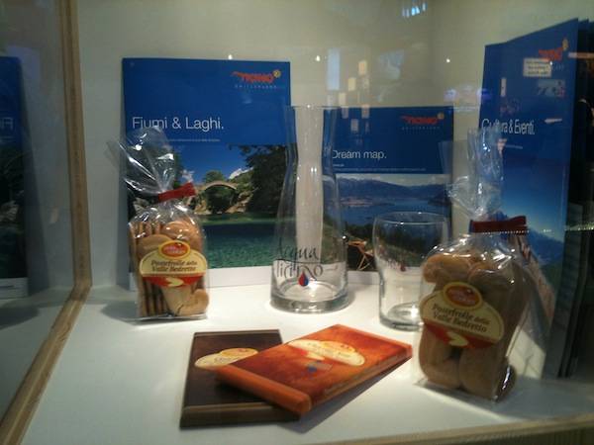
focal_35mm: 35
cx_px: 297
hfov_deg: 52.6
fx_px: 601
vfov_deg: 40.7
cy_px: 222
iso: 64
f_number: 2.8
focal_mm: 3.85
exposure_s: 1/30
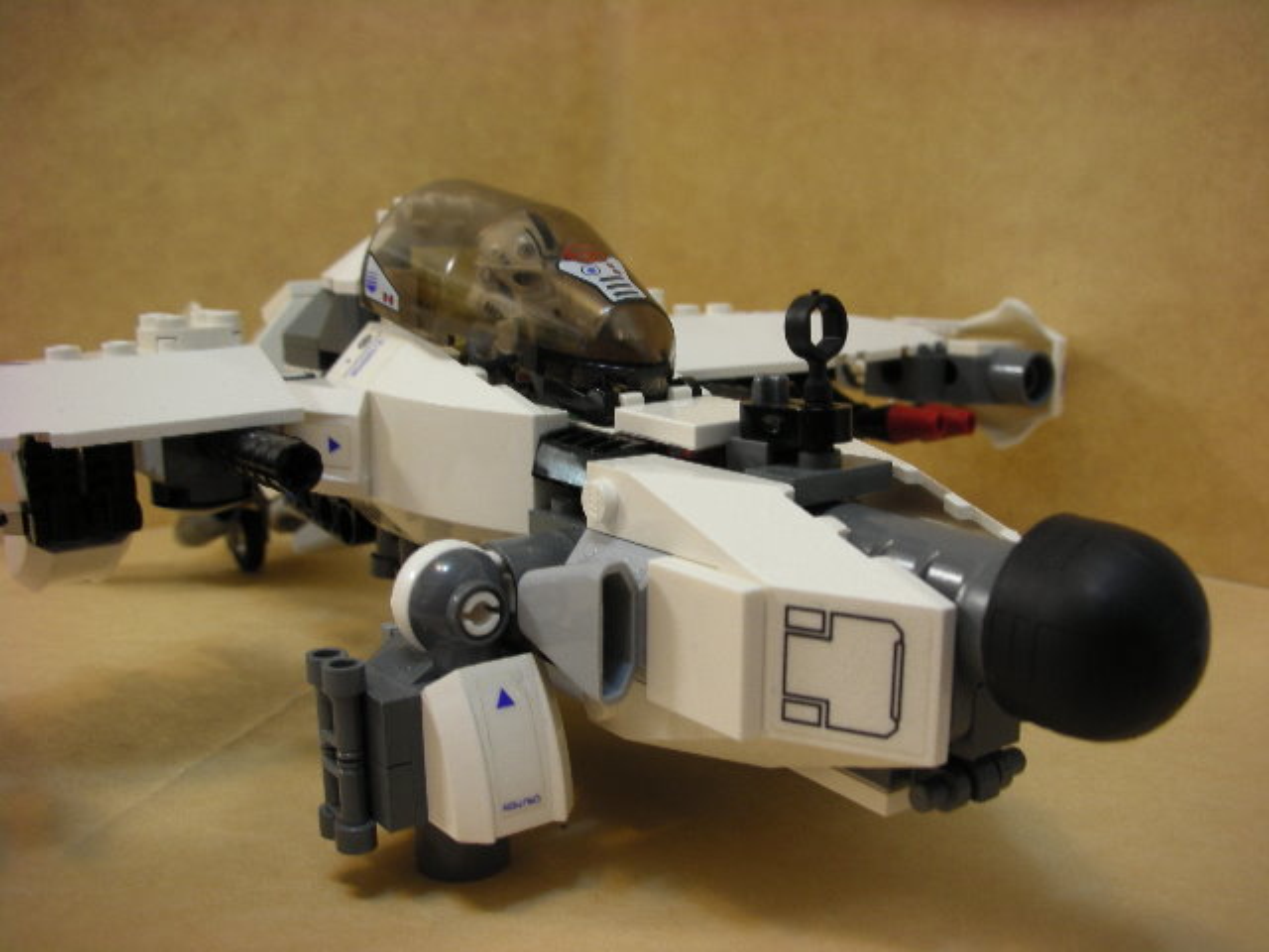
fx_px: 1283
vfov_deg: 40.7
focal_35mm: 35
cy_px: 476
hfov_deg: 52.6
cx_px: 634
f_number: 3
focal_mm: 5.8
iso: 86
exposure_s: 1/4.1
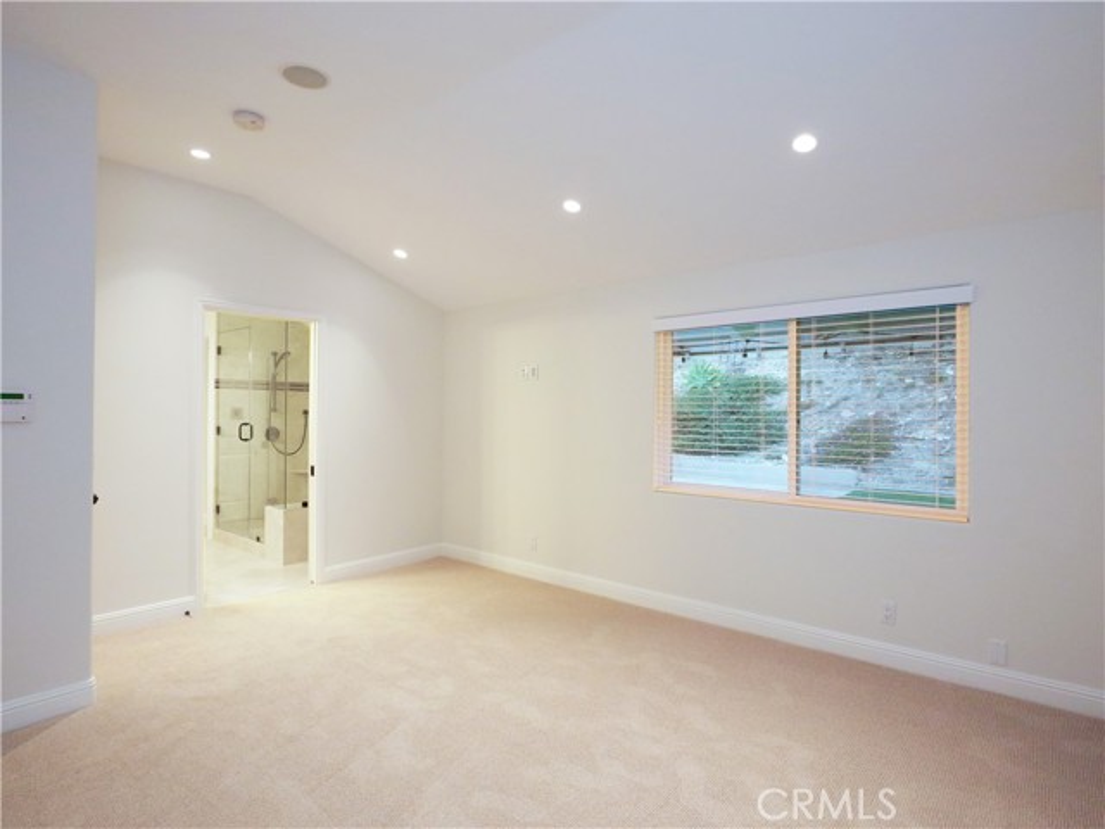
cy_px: 414
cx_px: 552
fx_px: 575
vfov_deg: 71.6
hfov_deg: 87.8
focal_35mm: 18
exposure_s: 1/80
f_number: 7.1
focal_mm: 9
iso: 3200
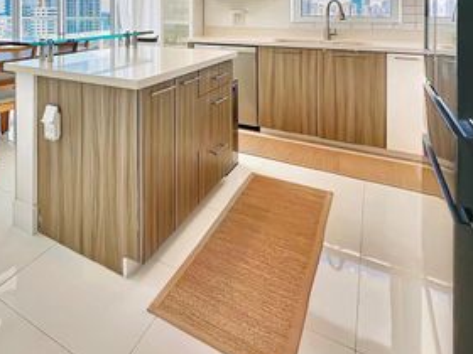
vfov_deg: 51.3
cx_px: 76
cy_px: 68
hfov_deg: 61.8
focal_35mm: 25
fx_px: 342
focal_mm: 2.22
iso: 40
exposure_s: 1/602
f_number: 2.2
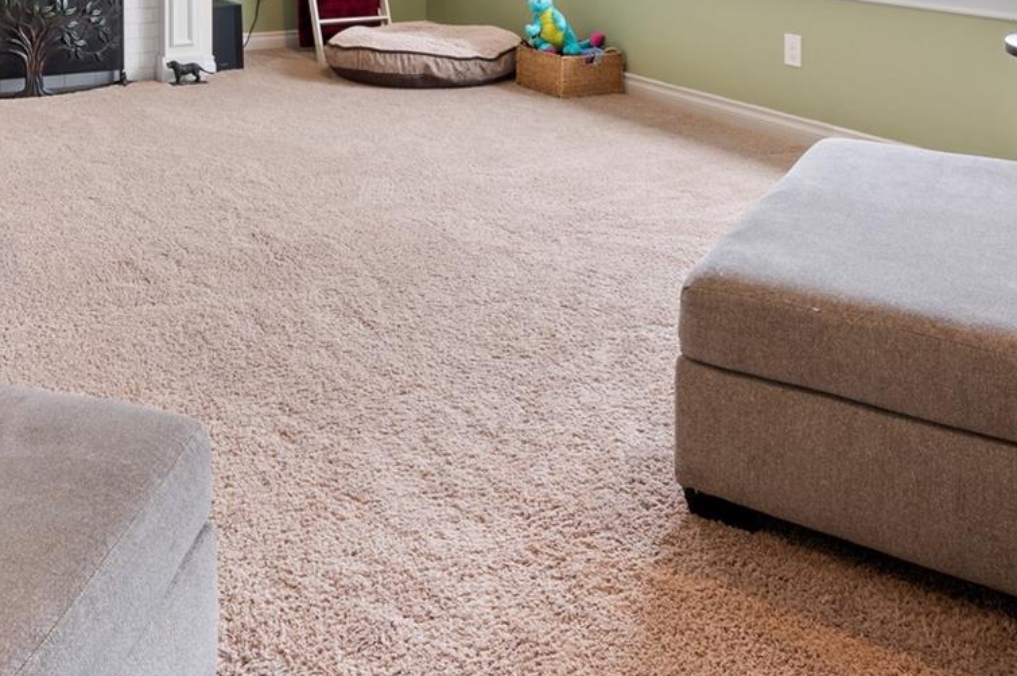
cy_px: -101
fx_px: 1073
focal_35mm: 38
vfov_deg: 30.5
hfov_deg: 49.7
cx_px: 327
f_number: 11
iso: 100
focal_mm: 14
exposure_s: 1
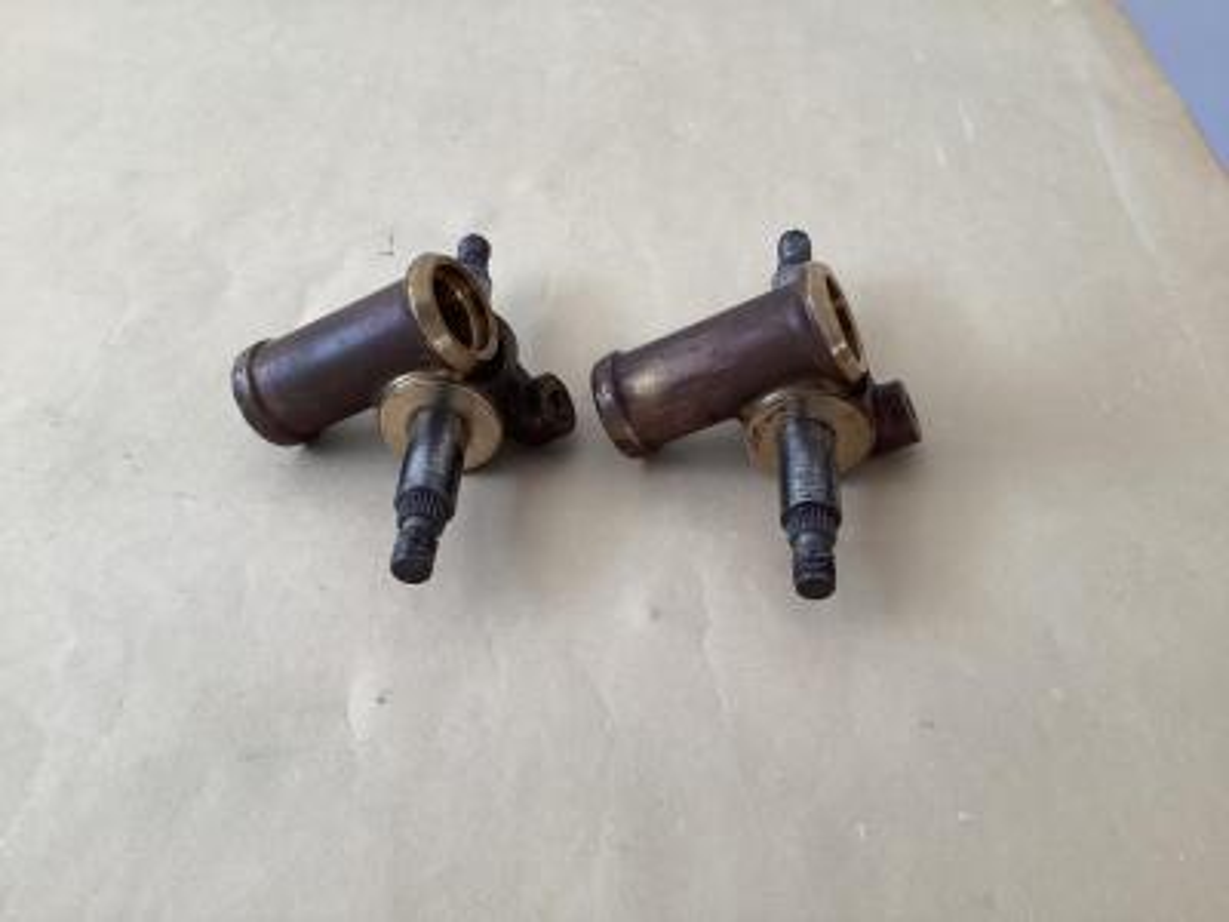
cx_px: 614
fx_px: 1101
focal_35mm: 31
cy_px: 461
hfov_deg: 58.4
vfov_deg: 45.4
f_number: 2.4
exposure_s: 1/100
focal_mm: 3.3
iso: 64
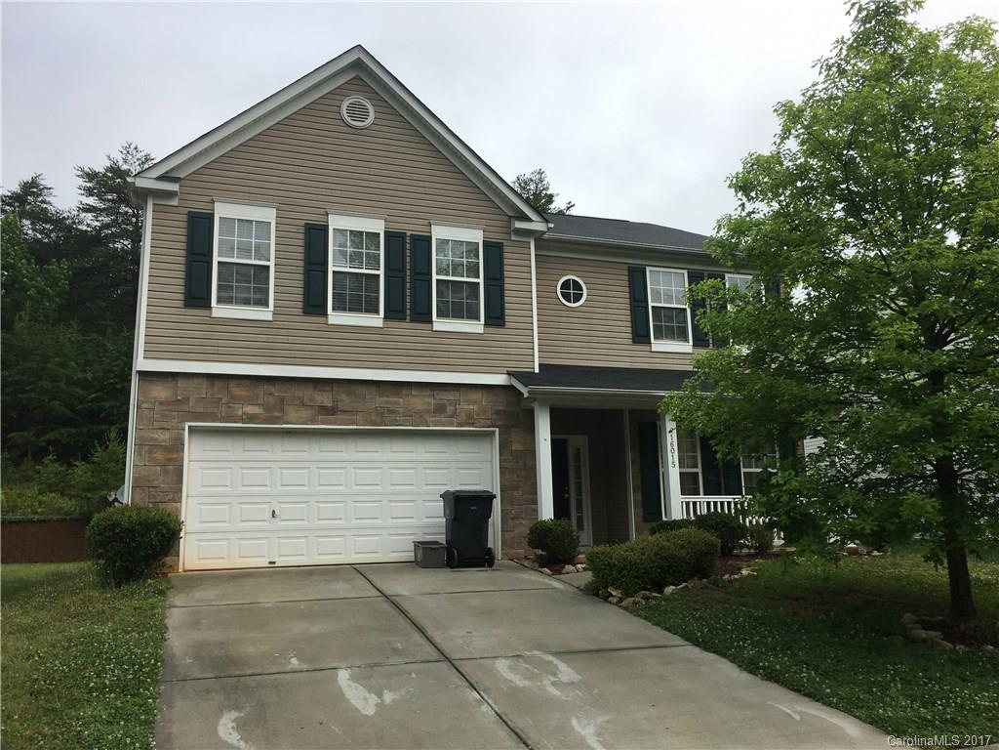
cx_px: 500
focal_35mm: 29
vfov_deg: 48.2
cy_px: 375
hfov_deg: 61.7
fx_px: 837
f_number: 2.2
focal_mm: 4.15
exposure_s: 1/1570
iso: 25
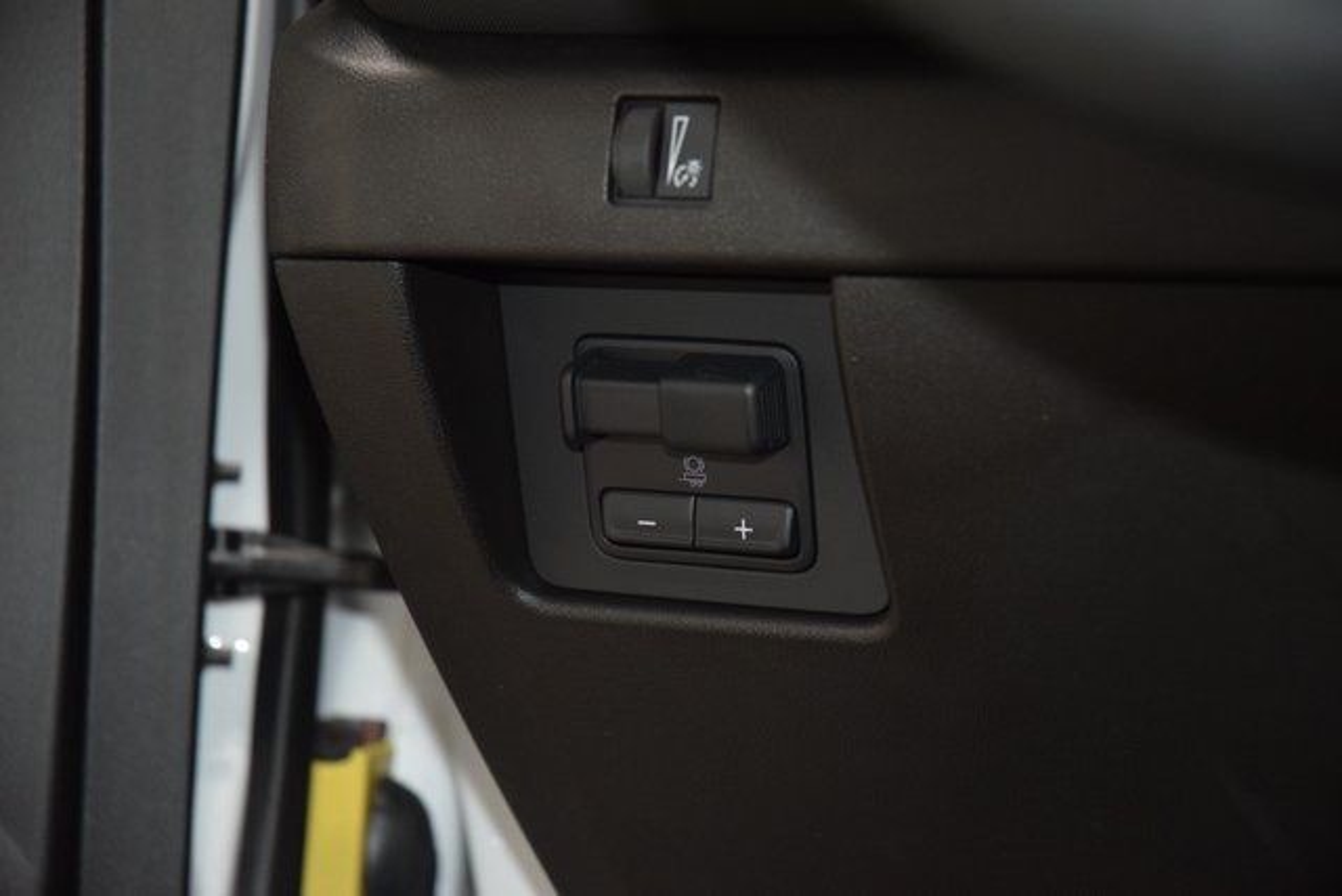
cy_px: 448
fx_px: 3915
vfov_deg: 13.0
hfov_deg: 19.5
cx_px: 671
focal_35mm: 105
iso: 2000
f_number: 4.5
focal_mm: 70
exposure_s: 1/40
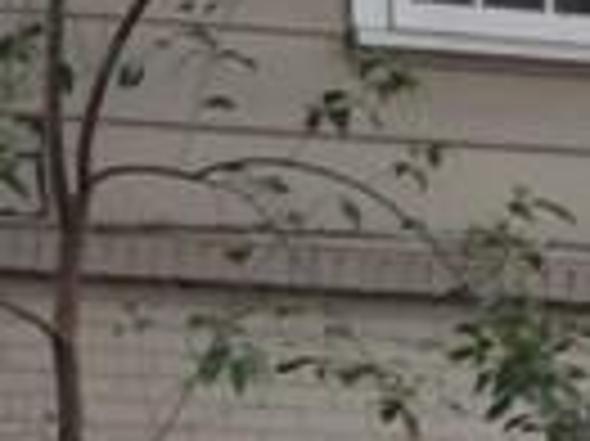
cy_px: 482
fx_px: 4393
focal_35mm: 258
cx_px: -252
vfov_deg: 5.7
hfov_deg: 7.6
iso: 80
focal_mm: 4.12
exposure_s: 1/20
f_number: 2.4
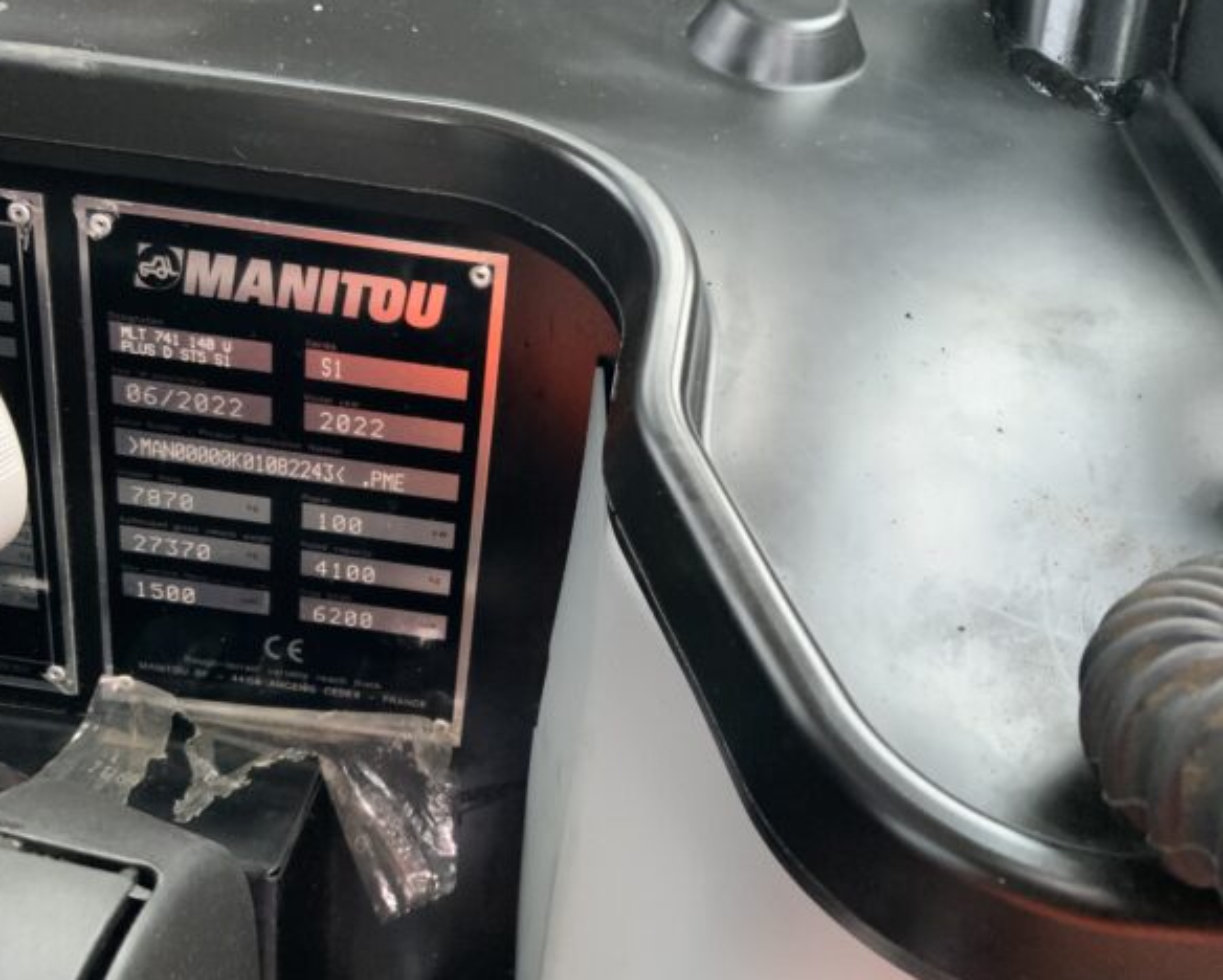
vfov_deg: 47.2
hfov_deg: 57.1
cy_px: 482
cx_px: 555
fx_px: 1123
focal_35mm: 31
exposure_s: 1/45
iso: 320
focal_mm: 3
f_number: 1.8
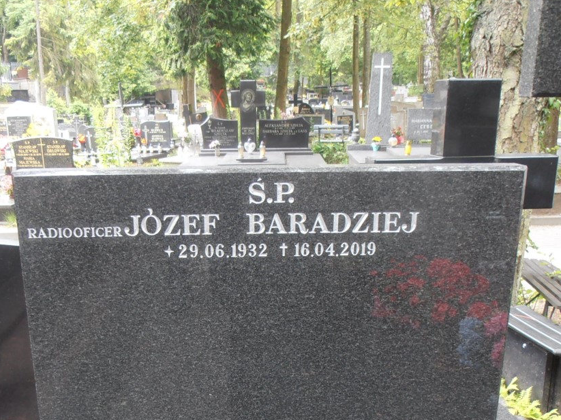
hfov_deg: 44.7
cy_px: 336
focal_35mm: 42
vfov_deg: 33.3
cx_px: 238
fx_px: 681
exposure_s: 1/30
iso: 80
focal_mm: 4.2
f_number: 3
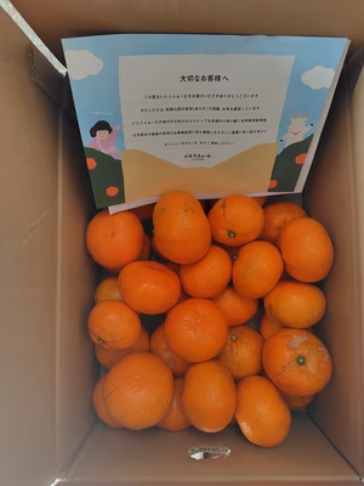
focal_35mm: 23
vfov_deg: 73.9
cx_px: 182
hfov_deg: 58.9
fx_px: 322
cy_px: 243
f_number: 1.9
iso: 1492
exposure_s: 1/100
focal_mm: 5.6
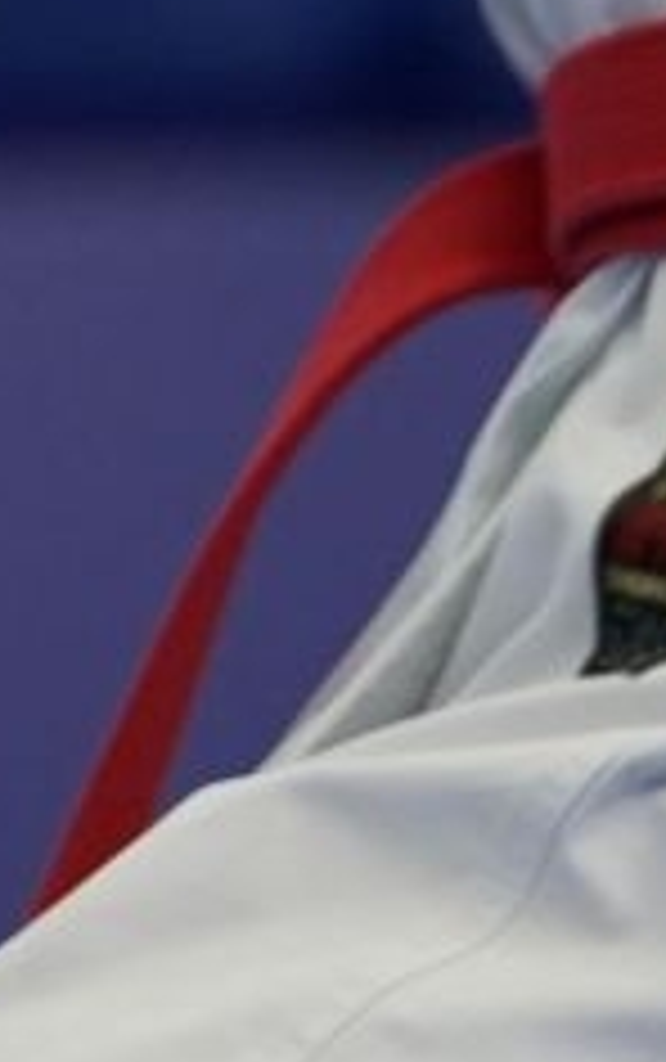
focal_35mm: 1552
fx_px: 44962
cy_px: -1116
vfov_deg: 1.4
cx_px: -1269
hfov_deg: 0.8
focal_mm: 200
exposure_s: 1/500
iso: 1000
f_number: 2.8
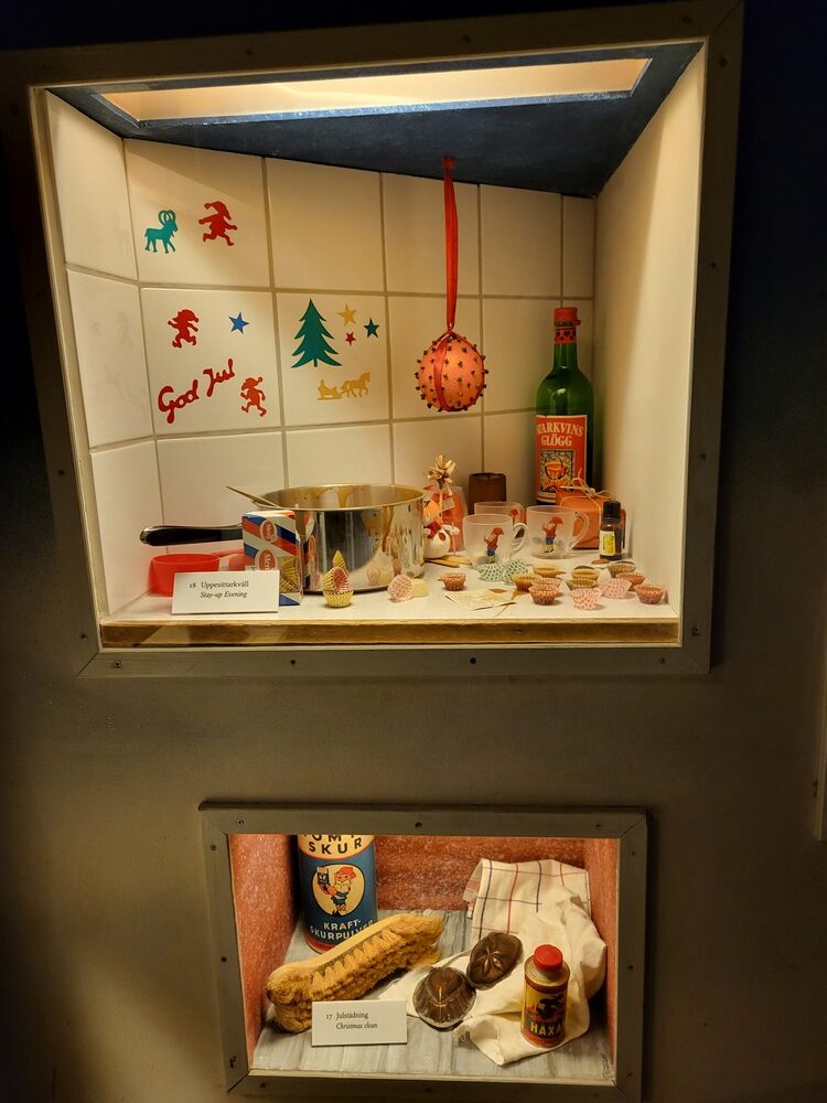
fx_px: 828
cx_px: 414
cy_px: 552
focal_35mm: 26
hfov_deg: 53.1
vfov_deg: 67.3
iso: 320
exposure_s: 1/40
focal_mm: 5.4
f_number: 1.8
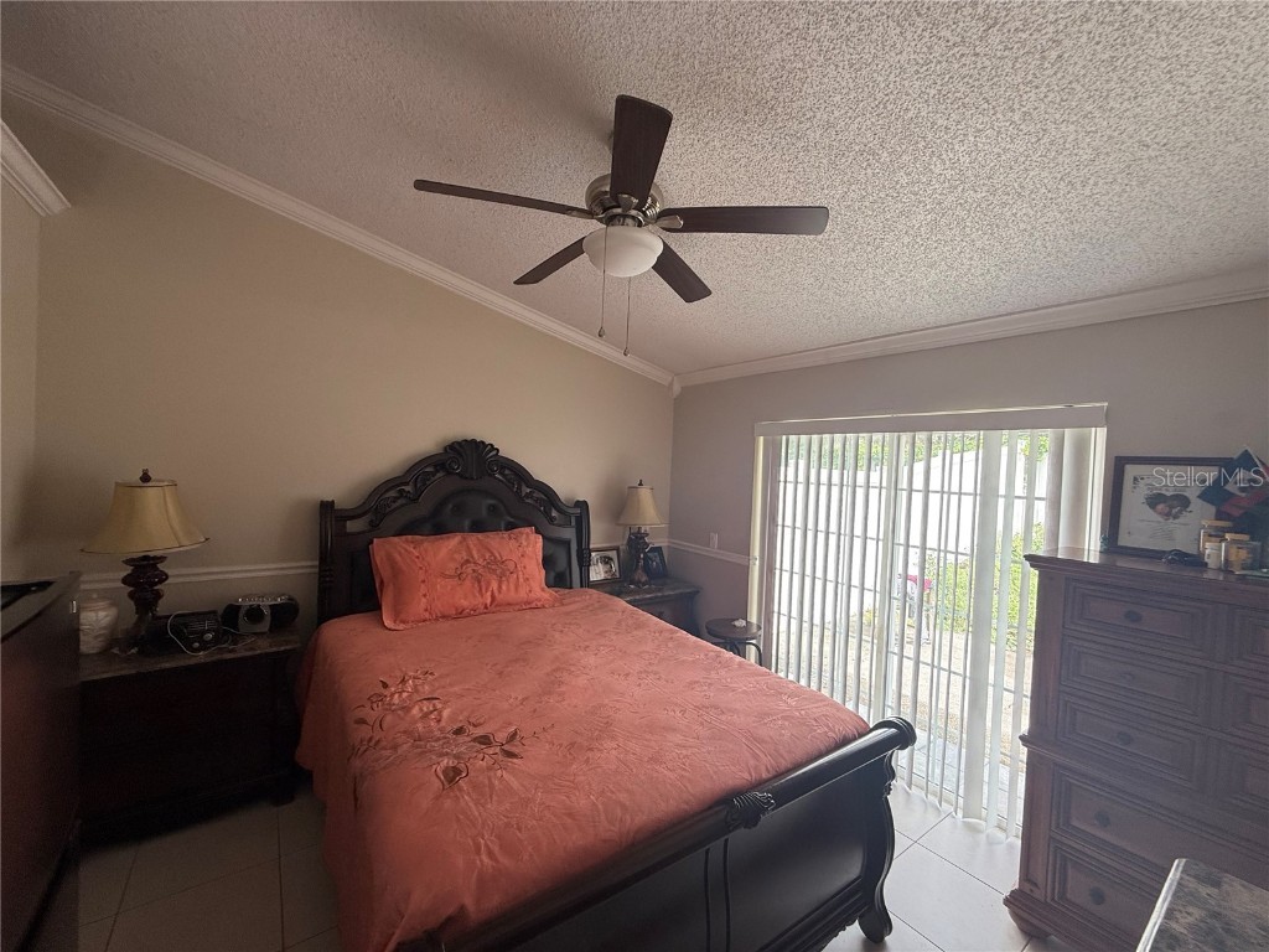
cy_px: 476
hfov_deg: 102.1
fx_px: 513
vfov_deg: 85.7
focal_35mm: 14
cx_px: 634
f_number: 2.2
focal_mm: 2.22
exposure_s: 1/123
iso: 64
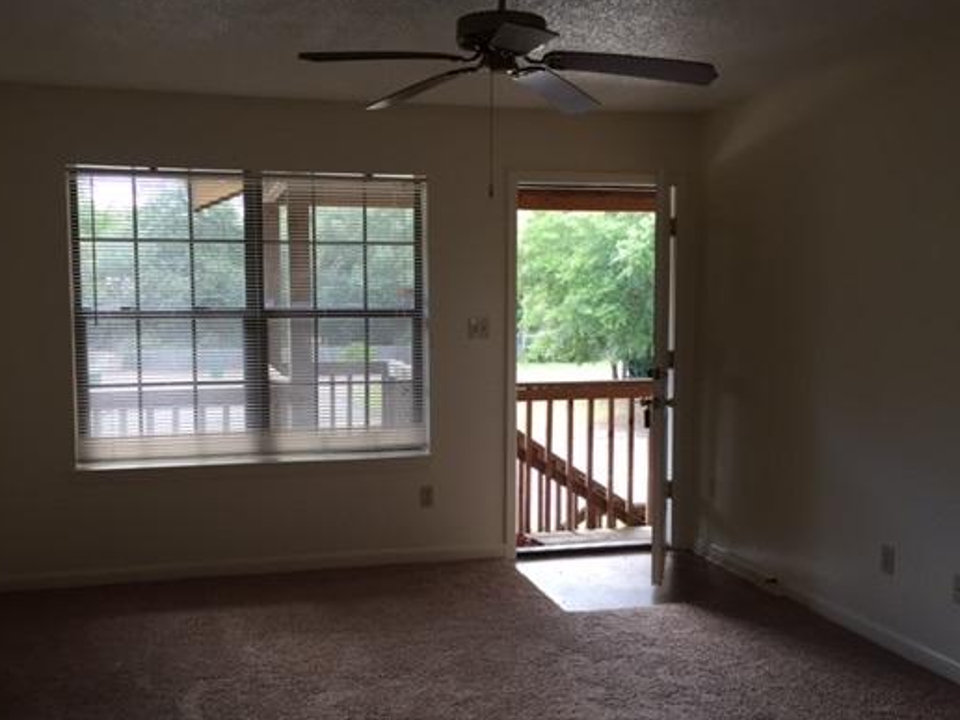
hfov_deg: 51.2
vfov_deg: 39.6
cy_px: 378
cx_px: 426
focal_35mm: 36
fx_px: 998
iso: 32
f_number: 2.2
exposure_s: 1/40
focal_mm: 4.15
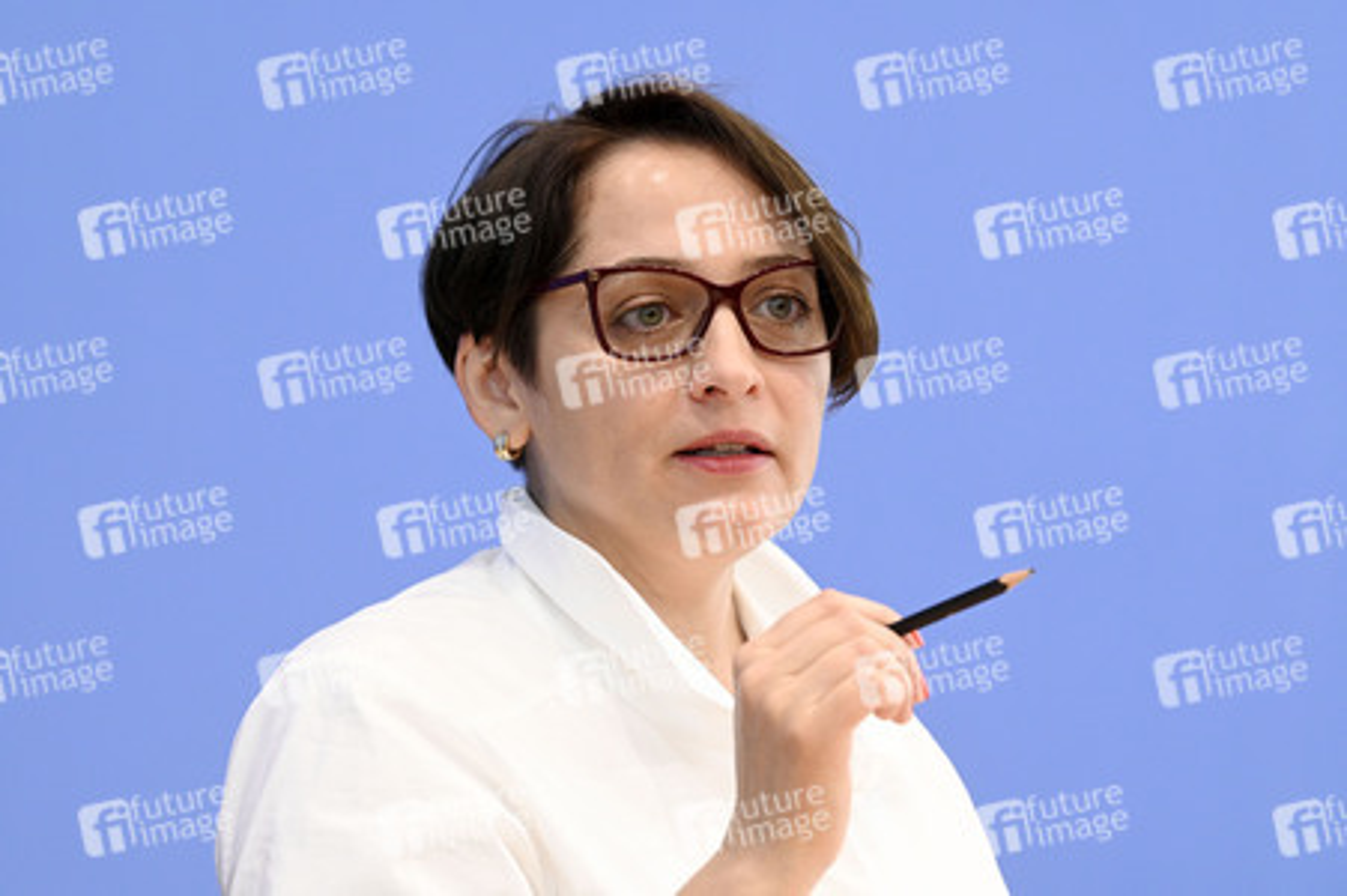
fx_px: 7478
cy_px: 448
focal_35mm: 200
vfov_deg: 6.9
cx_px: 674
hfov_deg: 10.3
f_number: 6.3
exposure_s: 1/500
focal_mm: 200
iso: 4000
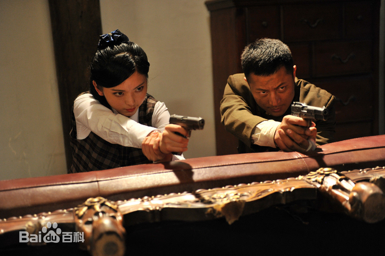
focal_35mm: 55
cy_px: 128
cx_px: 192
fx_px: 588
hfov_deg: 36.3
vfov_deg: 24.6
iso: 1600
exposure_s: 1/125
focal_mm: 55
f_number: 2.8
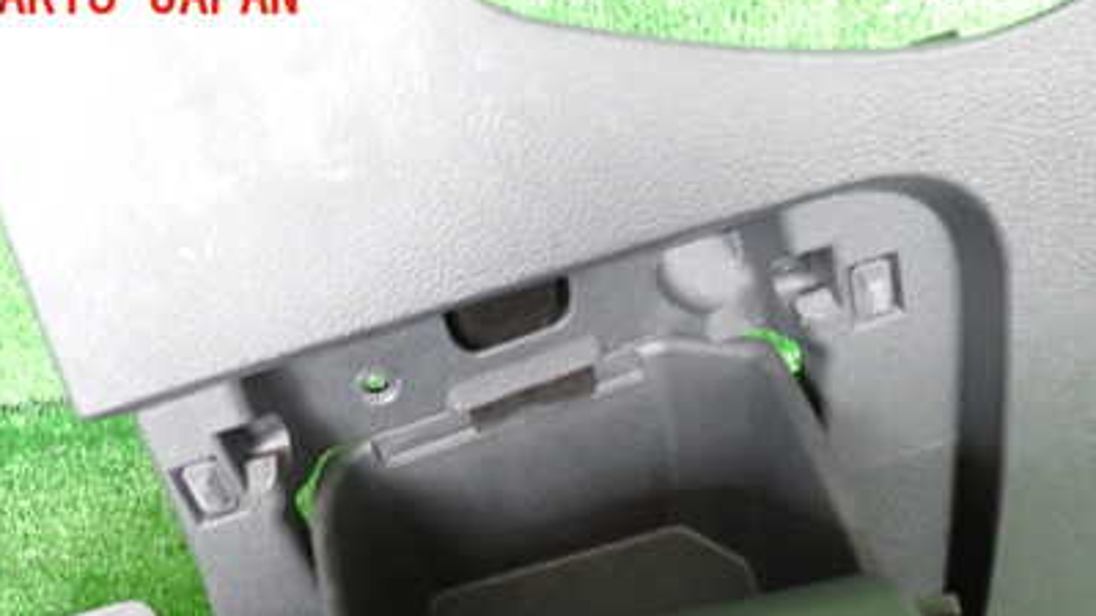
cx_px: 624
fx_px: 1191
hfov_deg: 49.3
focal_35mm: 41
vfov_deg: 27.7
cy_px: 580
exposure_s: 1/30
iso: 800
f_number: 2
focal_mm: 4.5
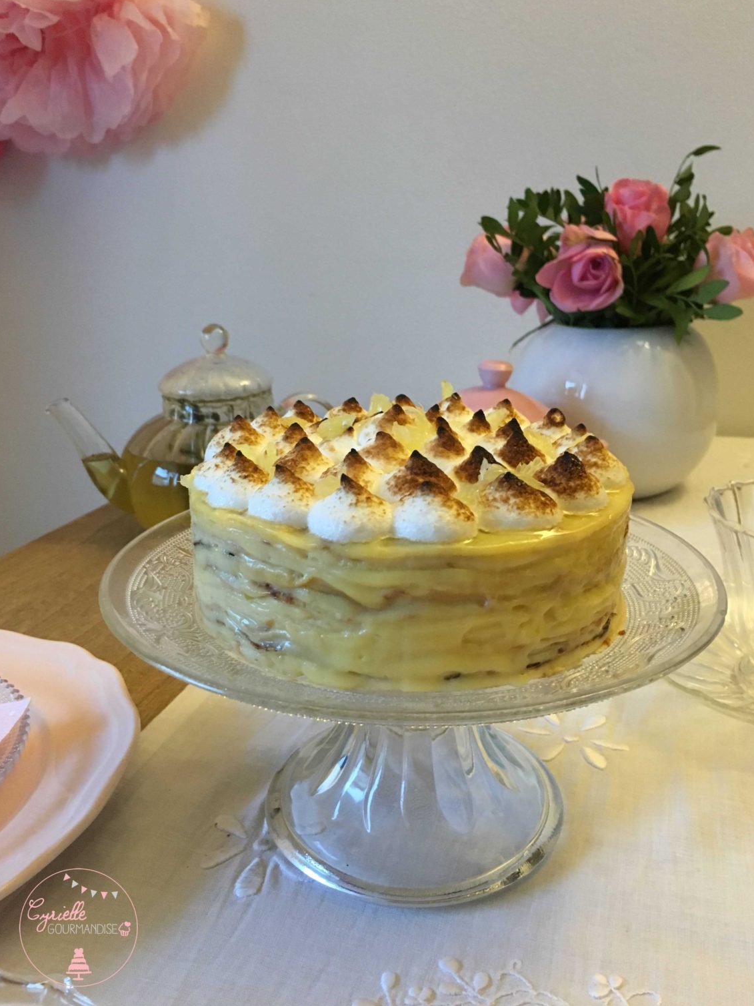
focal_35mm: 30
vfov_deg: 60.0
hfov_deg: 46.8
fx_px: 871
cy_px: 487
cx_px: 388
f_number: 2.2
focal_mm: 4.15
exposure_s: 1/20
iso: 200
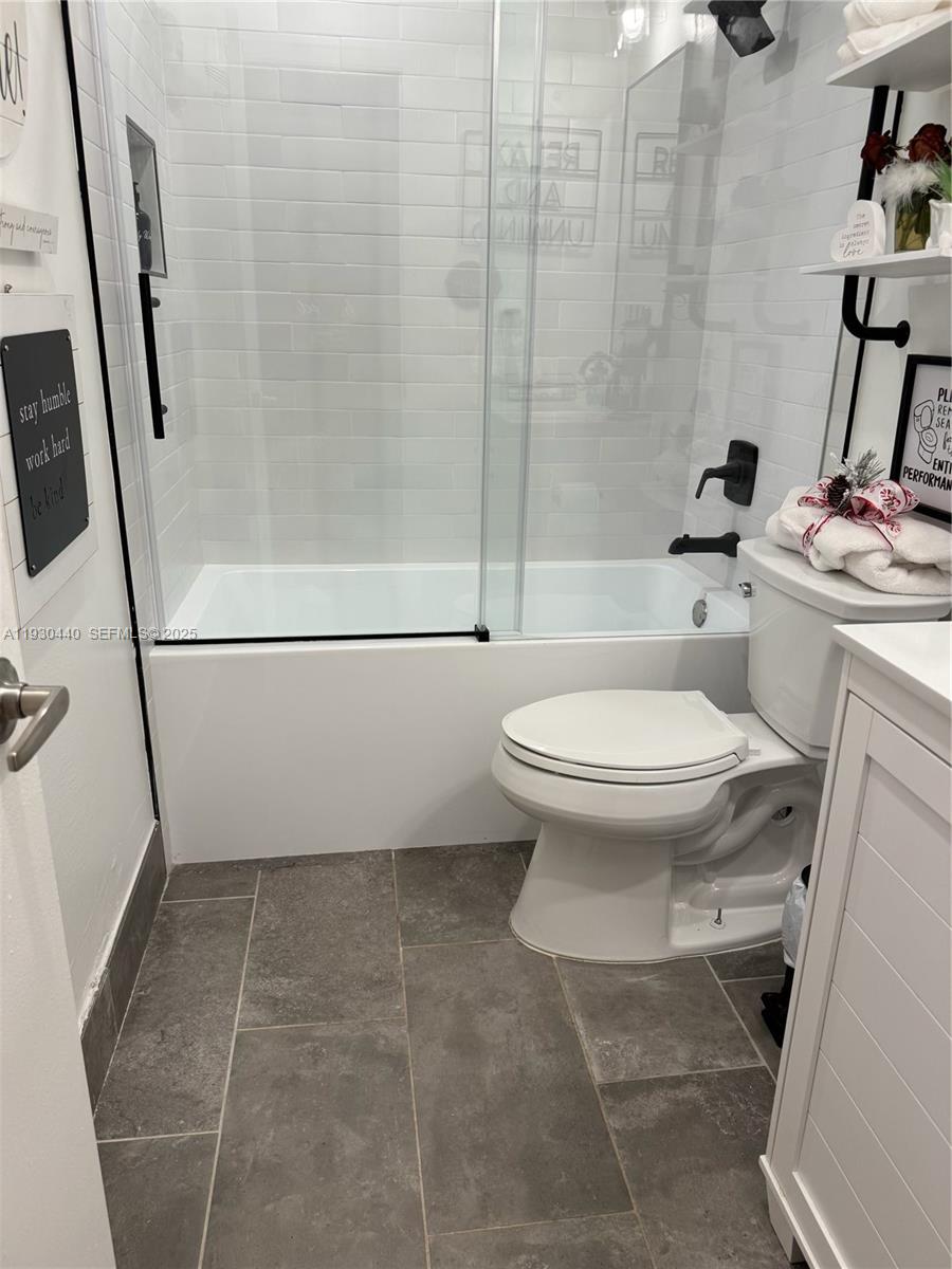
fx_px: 880
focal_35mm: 24
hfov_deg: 56.8
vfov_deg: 71.6
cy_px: 634
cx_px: 476
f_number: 1.78
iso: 125
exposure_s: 1/120
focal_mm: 6.76
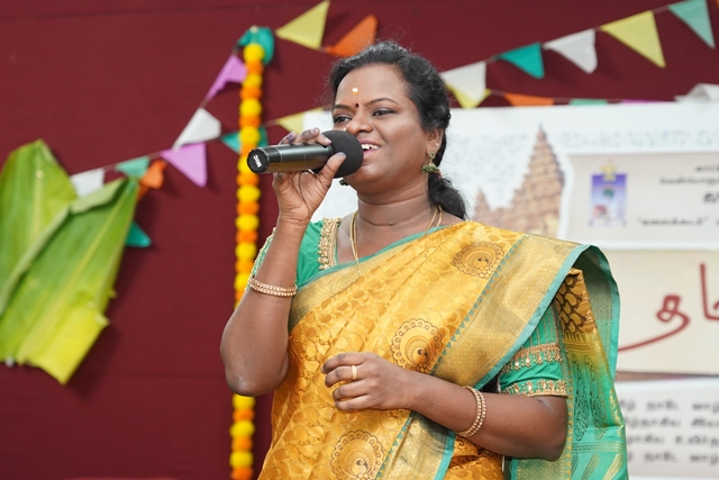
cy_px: 240
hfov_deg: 17.8
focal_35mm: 115
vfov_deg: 11.9
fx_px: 2297
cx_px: 360
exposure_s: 1/160
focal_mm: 77
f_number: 4.5
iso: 2500
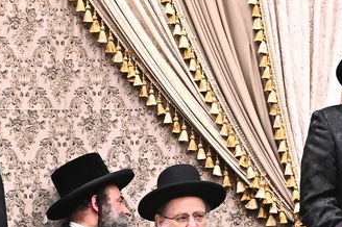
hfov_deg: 6.8
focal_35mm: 299
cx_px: 415
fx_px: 2838
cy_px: 235
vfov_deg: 4.6
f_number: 6.3
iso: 3200
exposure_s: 1/160
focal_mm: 70
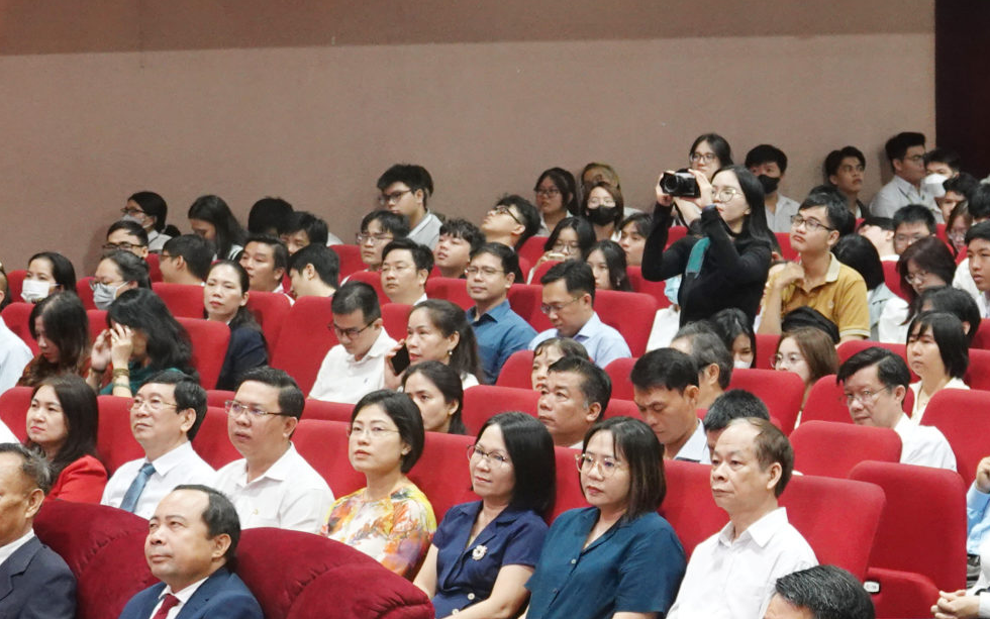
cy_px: 367
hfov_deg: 11.5
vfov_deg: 7.3
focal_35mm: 181
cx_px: 888
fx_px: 4885
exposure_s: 1/30
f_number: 3.5
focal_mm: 24.79
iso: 800
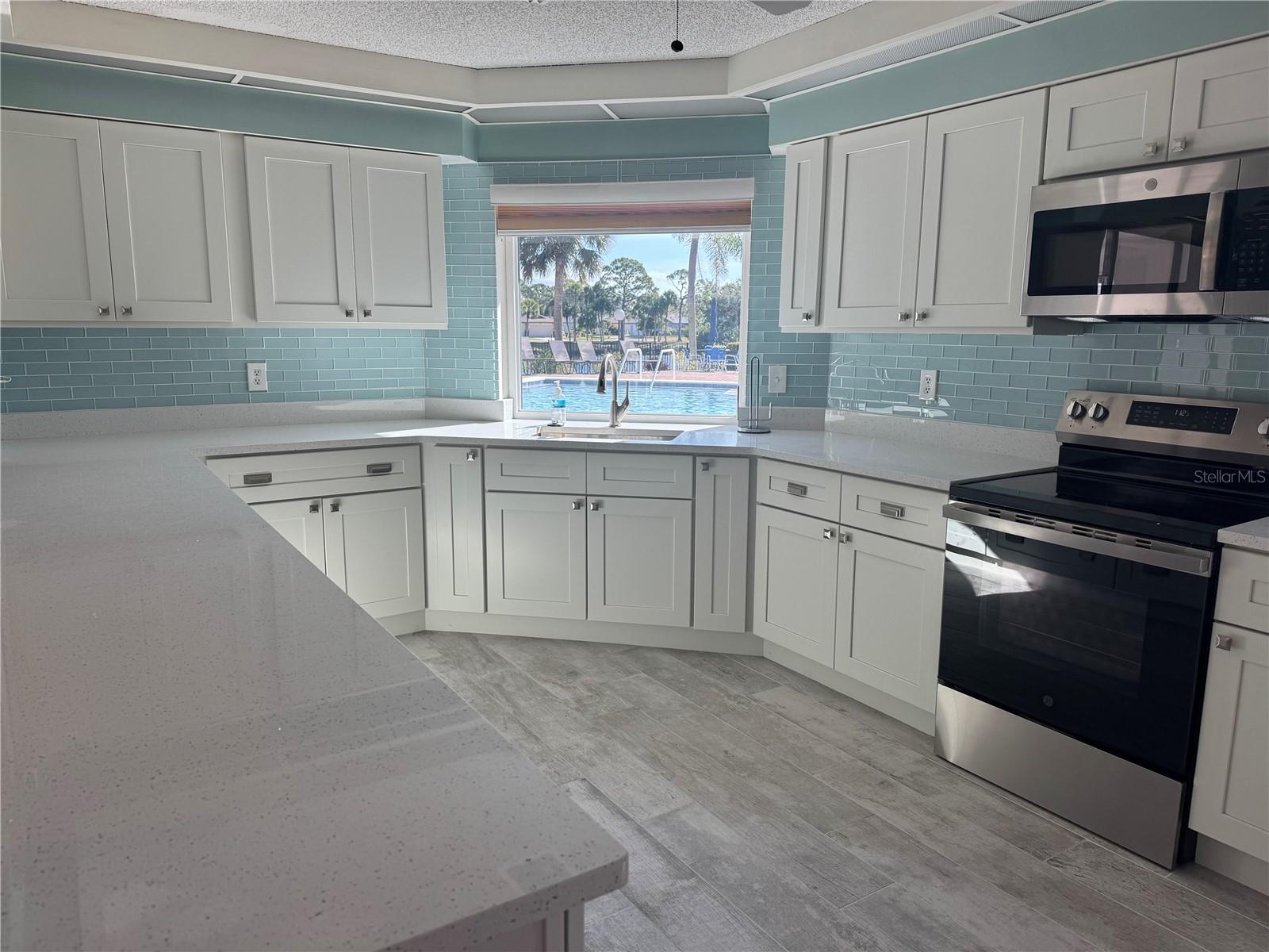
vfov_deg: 56.8
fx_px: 880
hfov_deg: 71.6
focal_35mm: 24
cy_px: 476
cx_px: 634
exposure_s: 1/514
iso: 80
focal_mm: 6.76
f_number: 1.78
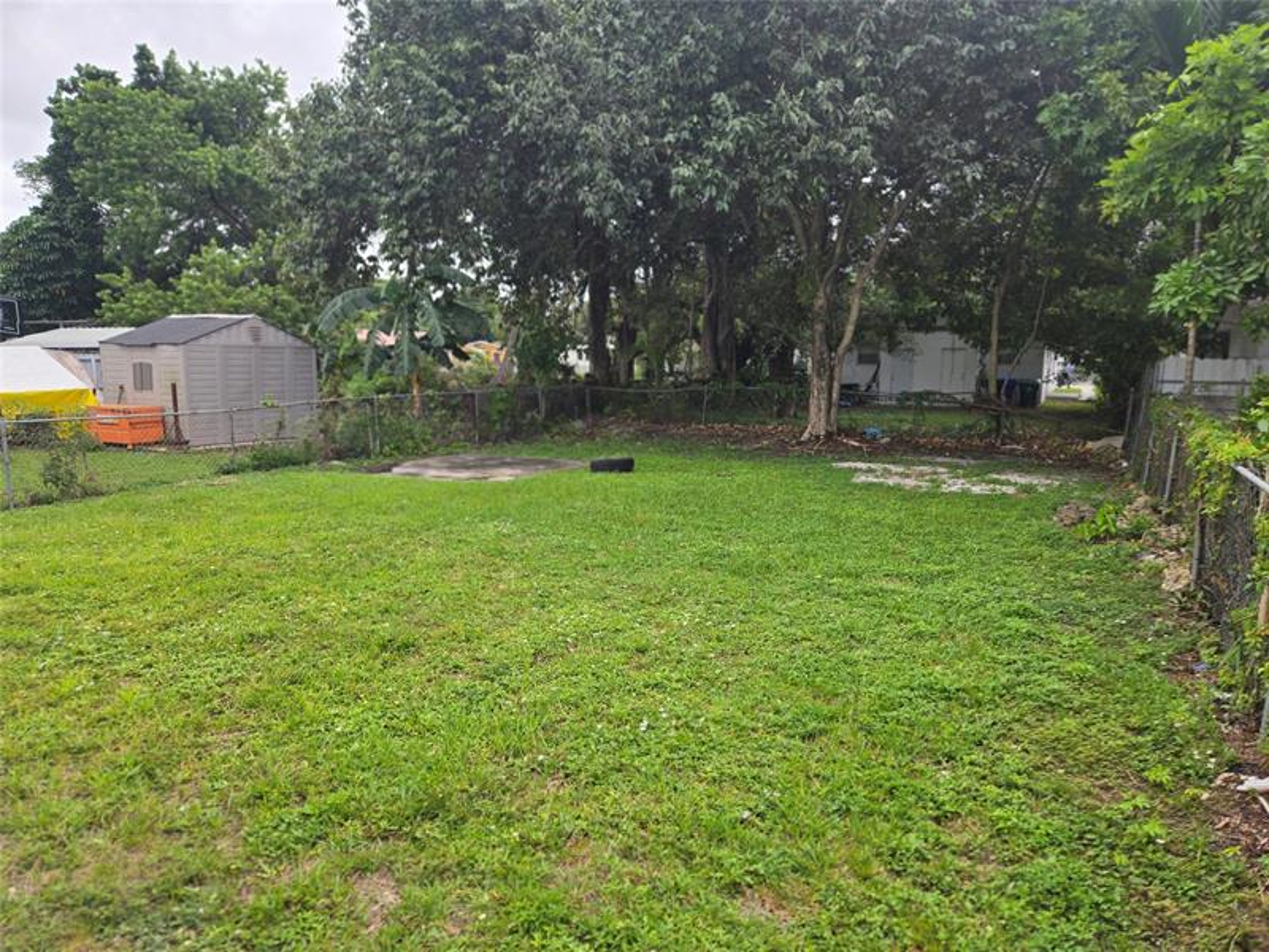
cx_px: 634
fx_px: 843
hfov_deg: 73.9
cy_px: 476
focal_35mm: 23
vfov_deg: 58.9
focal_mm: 5.4
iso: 25
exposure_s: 1/885
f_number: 1.8
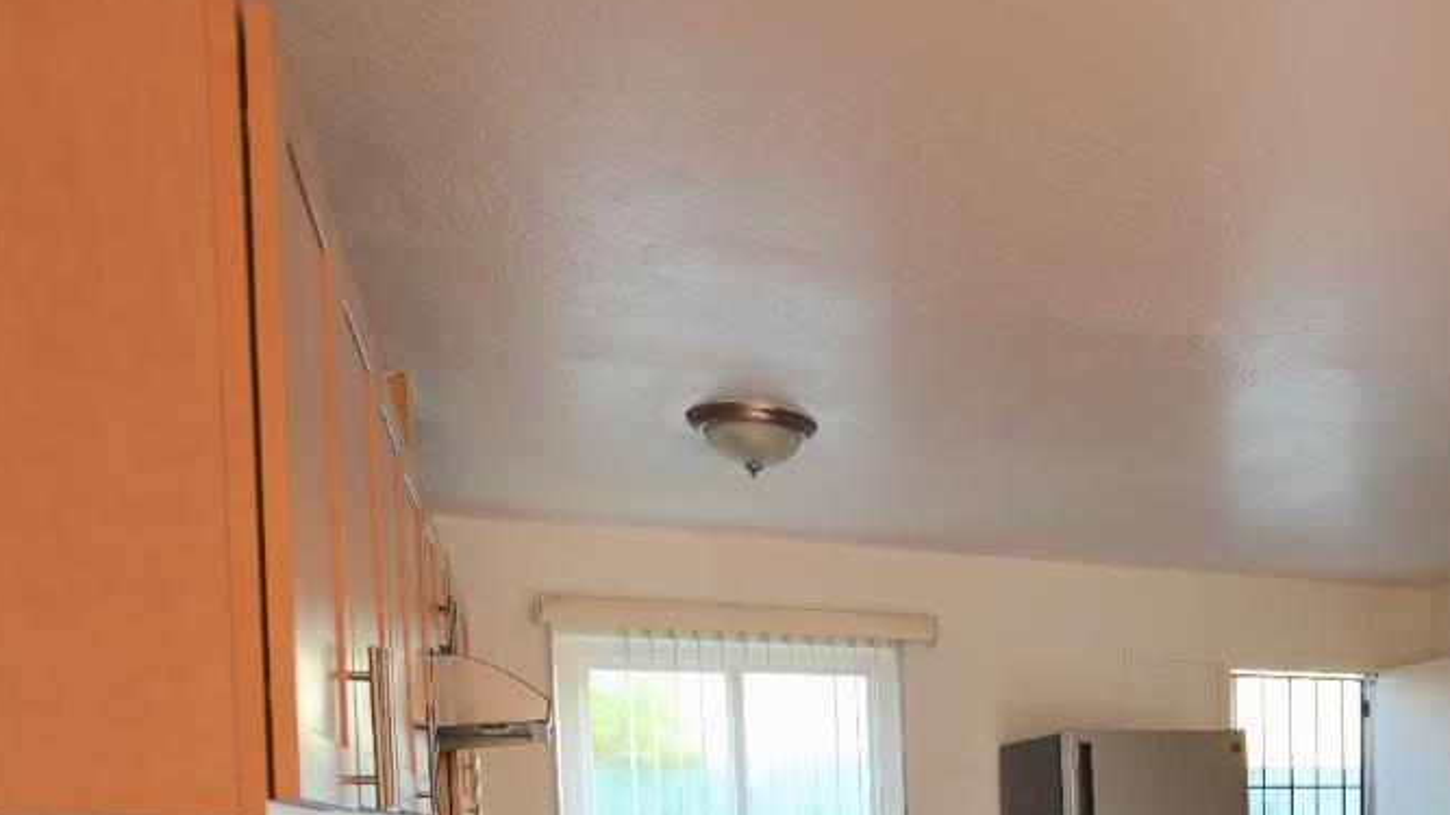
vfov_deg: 31.5
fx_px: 1269
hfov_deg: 55.2
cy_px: 900
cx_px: 1165
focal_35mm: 33
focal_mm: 14
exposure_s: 1/25
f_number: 2.8
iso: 250
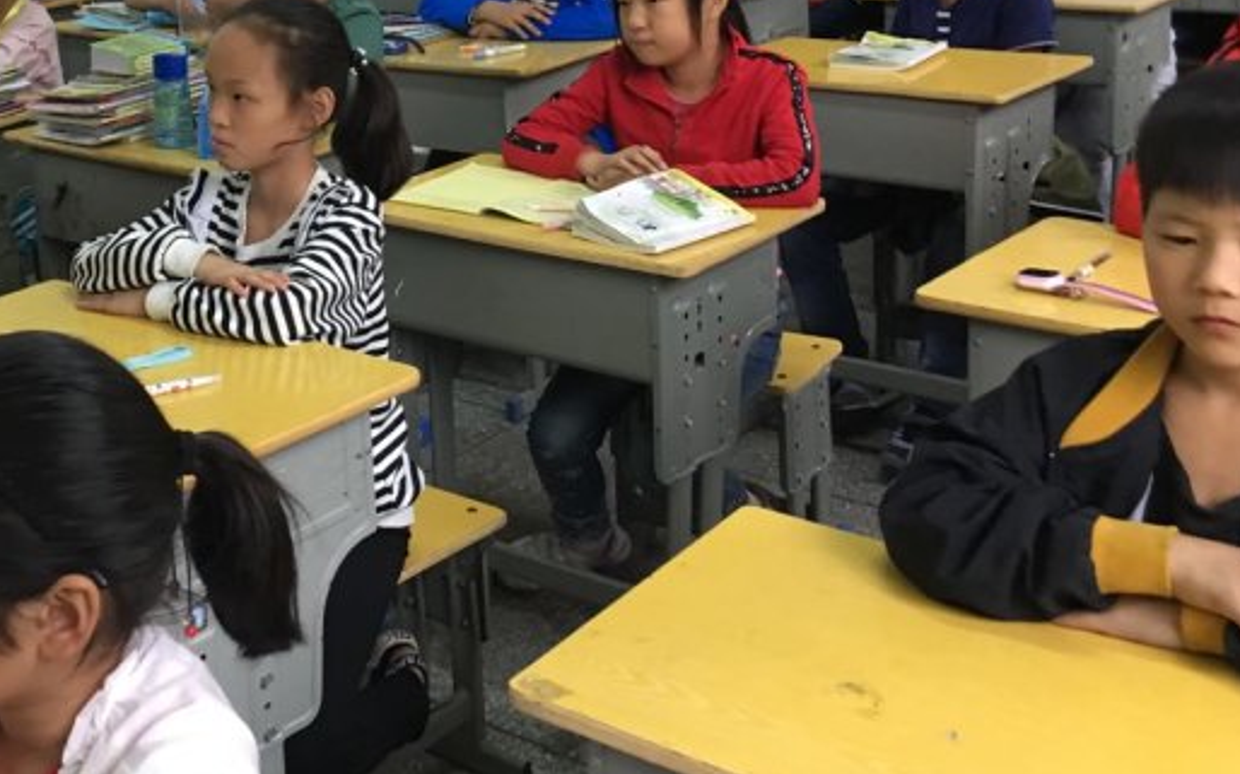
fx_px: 1723
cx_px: 238
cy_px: 162
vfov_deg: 24.9
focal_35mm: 51
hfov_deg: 38.0
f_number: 2.2
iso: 50
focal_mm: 4.15
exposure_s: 1/15
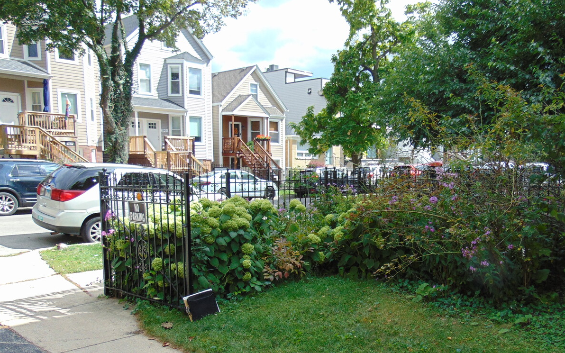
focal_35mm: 32
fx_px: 493
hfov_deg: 59.4
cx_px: 327
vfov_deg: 39.1
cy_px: 223
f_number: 3
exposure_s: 1/400
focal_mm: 4.5
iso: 80
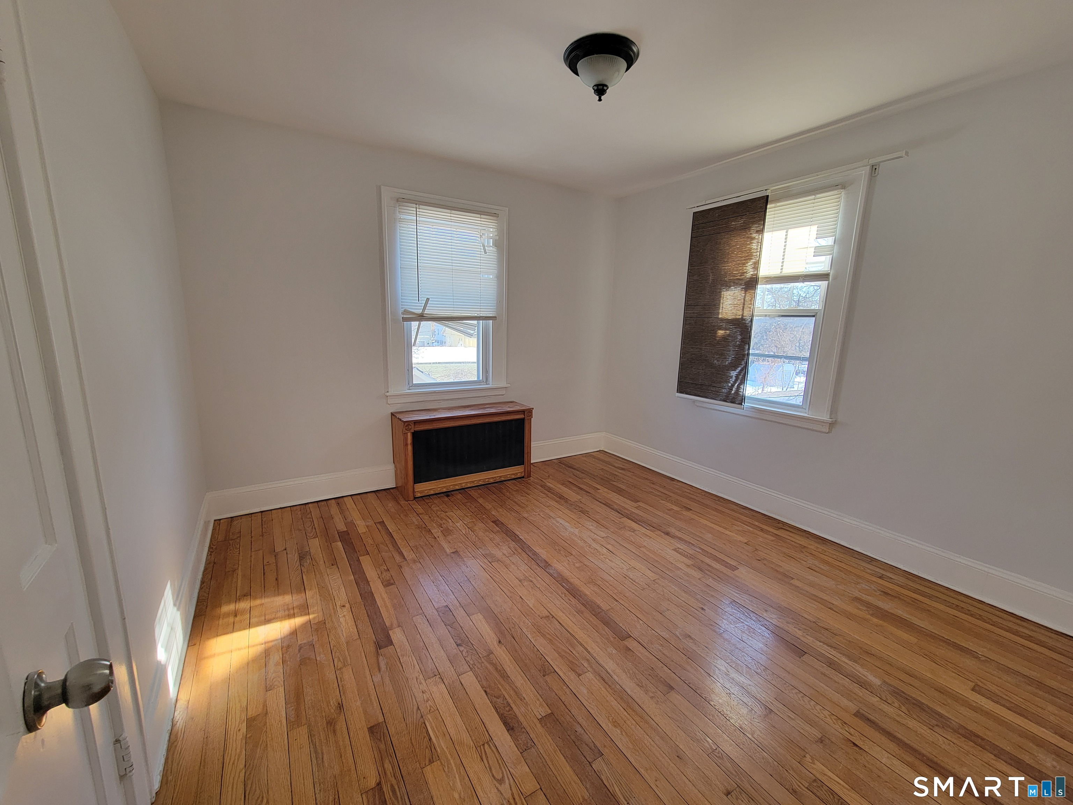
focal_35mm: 13
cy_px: 402
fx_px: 403
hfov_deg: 106.2
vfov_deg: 89.9
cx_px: 536
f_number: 2.2
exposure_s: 1/60
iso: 64
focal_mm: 2.2
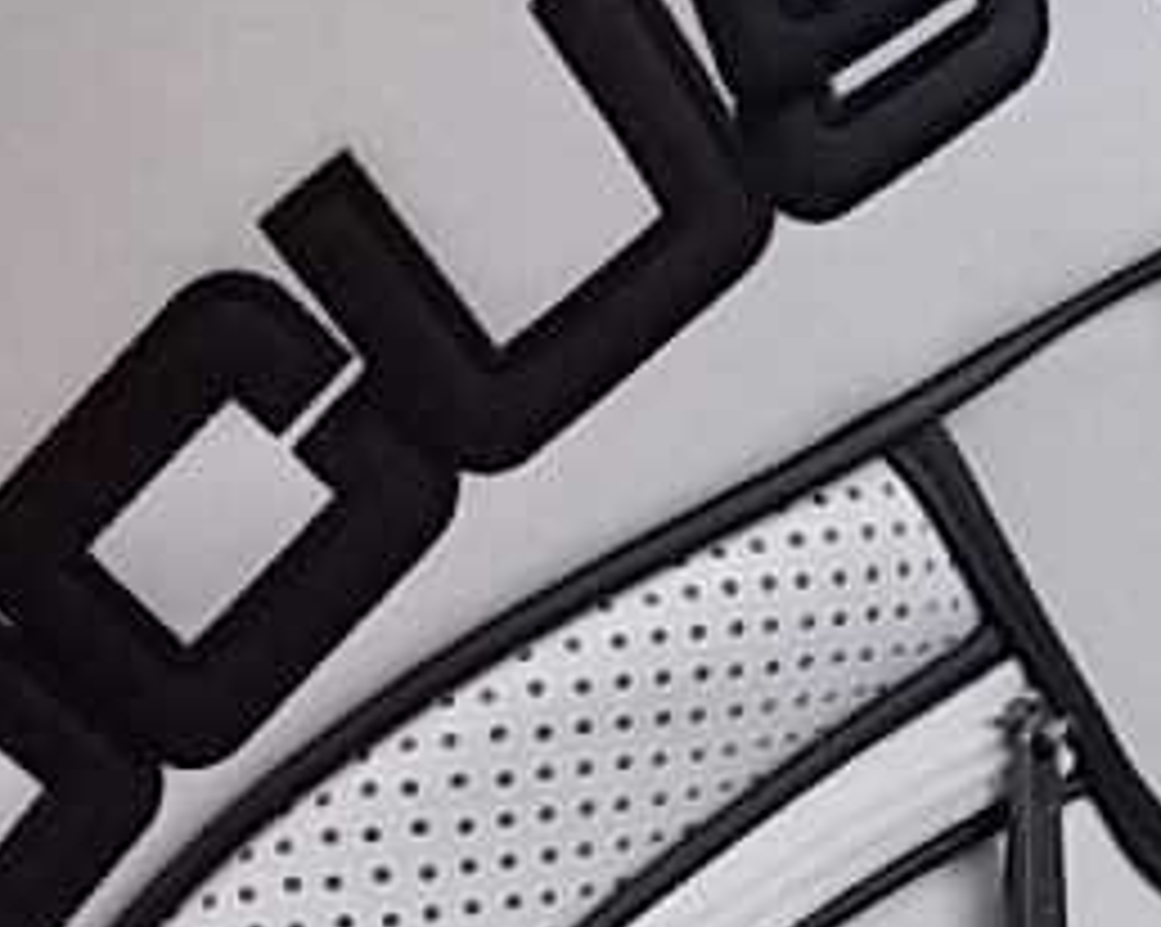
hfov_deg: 28.6
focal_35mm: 63
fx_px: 2163
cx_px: 58
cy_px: 698
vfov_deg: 23.9
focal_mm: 4.6
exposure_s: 1/160
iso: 400
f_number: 3.2
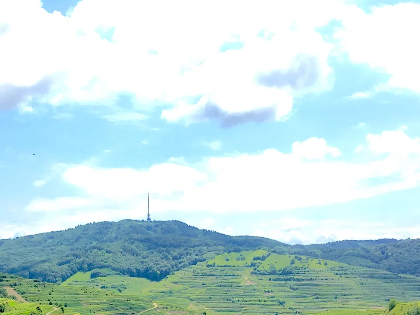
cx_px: 123
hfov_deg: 33.3
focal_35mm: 57
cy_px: 305
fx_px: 692
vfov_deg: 24.6
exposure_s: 1/1183
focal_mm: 4.15
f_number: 2.2
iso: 25
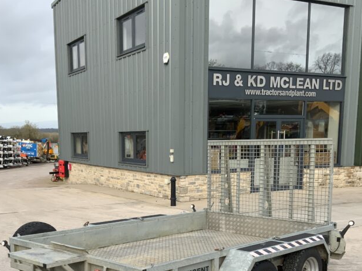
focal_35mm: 48
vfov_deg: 29.5
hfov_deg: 39.5
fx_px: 502
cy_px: 222
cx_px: 146
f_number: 1.8
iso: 16
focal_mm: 3
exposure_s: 1/749
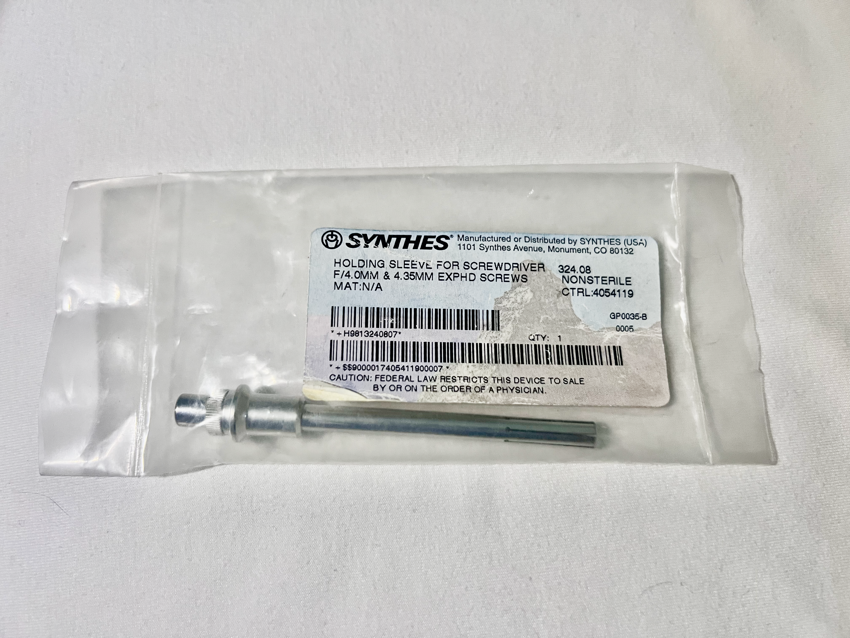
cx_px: 425
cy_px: 319
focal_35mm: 26
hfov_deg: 67.3
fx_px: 638
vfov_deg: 53.1
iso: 320
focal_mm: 5.7
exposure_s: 1/60
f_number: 1.5
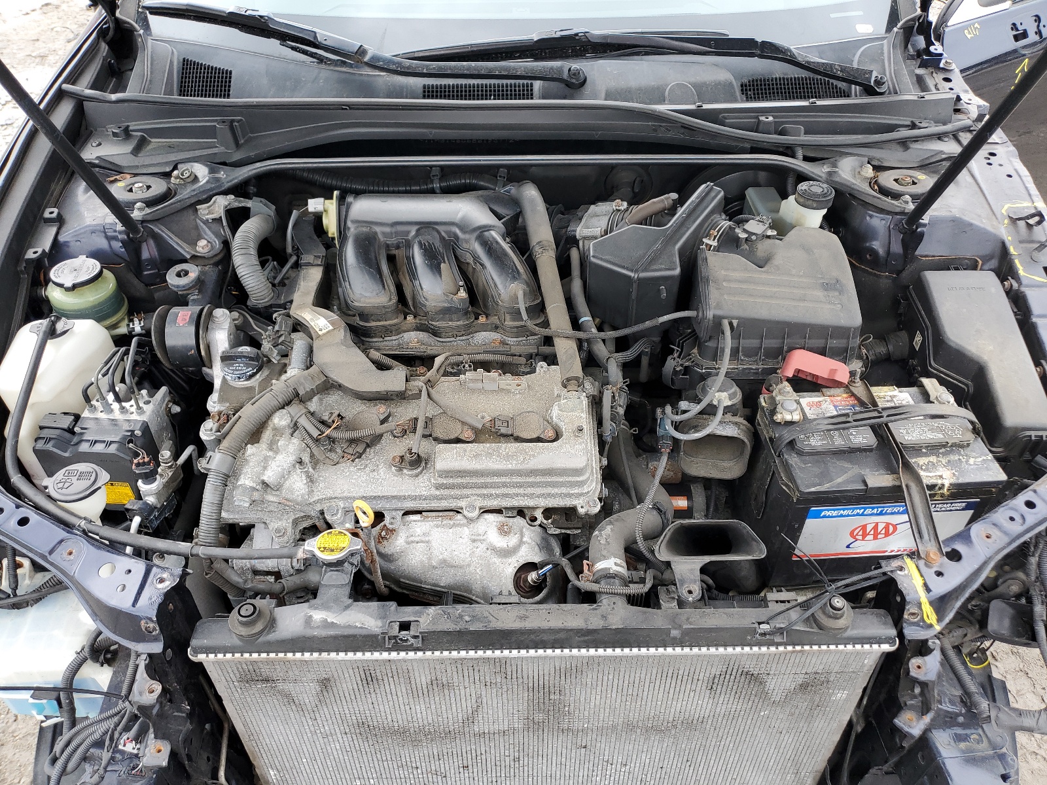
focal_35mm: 26
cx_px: 524
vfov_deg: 53.1
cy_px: 392
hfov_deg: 67.3
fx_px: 786
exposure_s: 1/270
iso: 50
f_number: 1.5
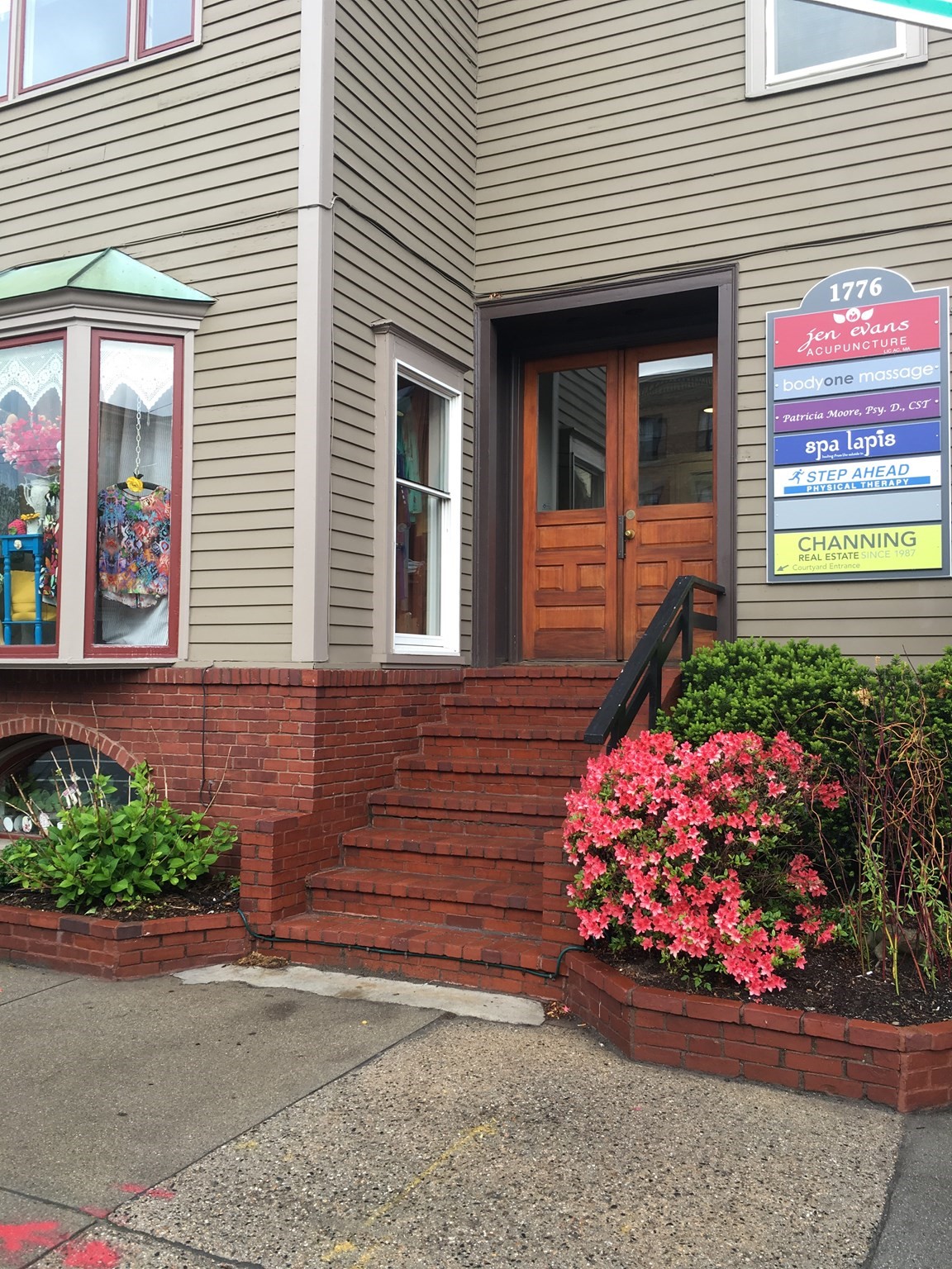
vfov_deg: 61.7
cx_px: 476
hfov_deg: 48.2
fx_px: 1063
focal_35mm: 29
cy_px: 634
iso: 25
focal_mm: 4.15
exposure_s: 1/136
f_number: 2.2
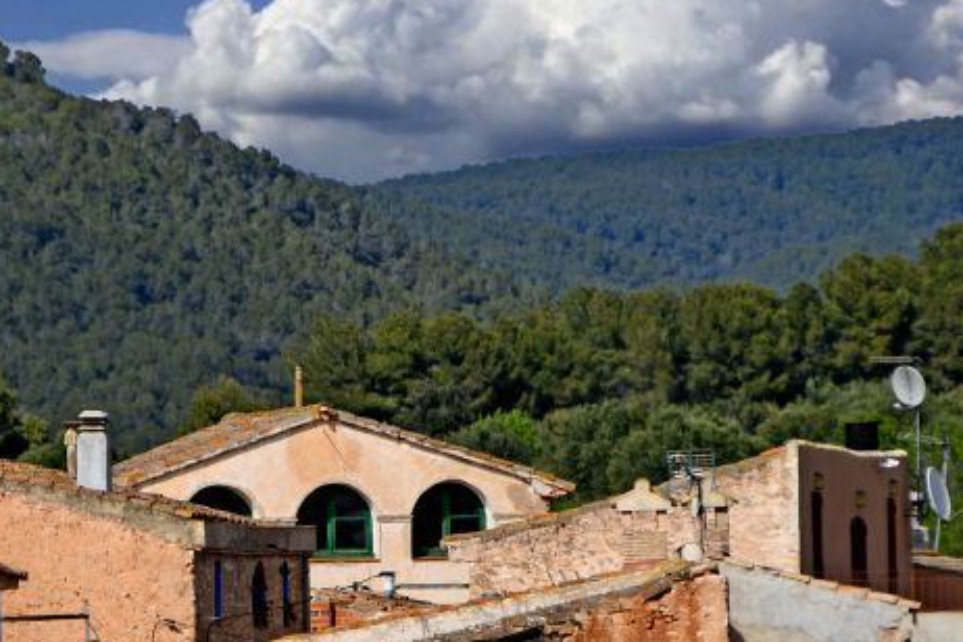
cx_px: 77
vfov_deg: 3.1
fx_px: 11983
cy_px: 396
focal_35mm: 448
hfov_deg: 4.6
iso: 100
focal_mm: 135
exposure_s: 1/640
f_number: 6.3
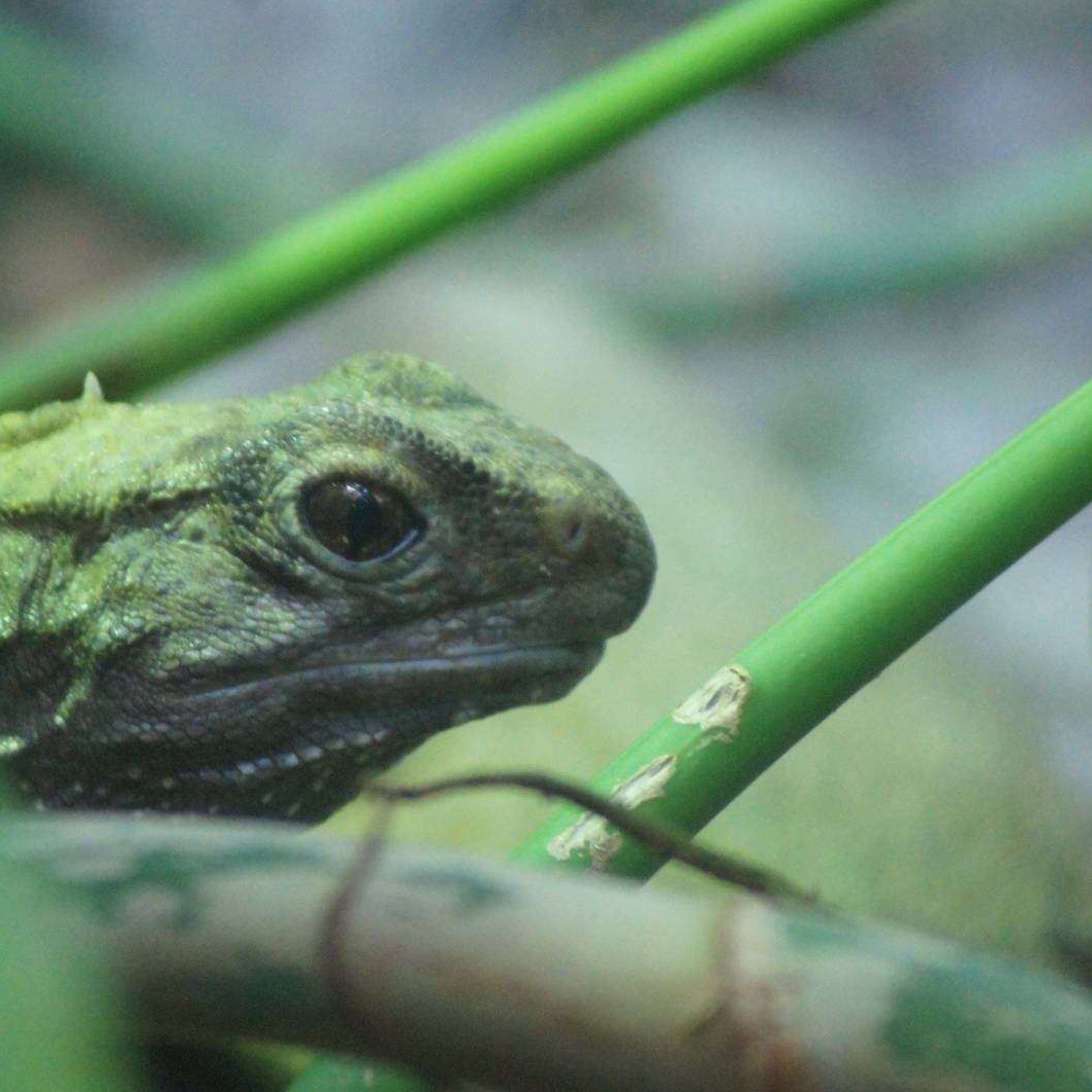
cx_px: 363
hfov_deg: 3.0
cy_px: 545
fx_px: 20558
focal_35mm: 576
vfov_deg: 3.0
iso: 3200
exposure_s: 1/60
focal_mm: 300
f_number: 5.6
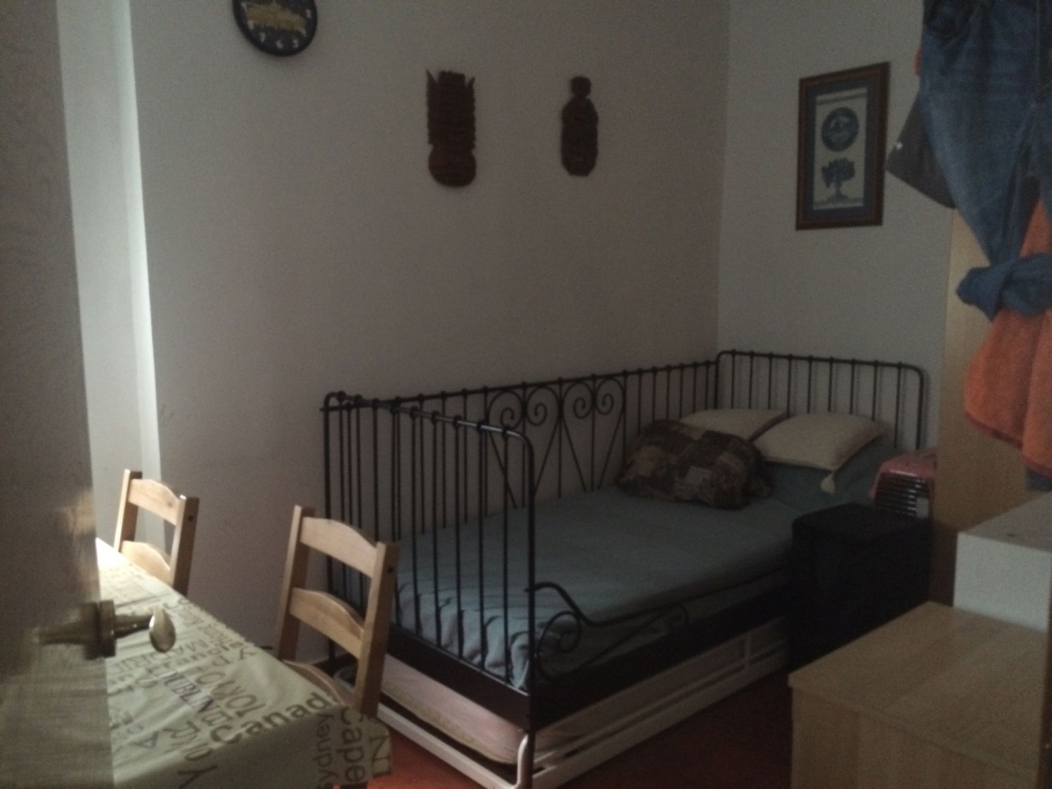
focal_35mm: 29
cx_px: 526
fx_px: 881
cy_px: 394
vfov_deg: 48.2
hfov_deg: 61.7
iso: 400
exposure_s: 1/17
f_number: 2.2
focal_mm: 4.15
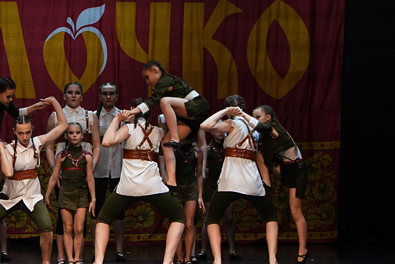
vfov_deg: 7.3
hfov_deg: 10.8
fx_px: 2074
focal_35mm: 189
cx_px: 71
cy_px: 59
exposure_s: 1/500
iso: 2000
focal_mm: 75
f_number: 3.2
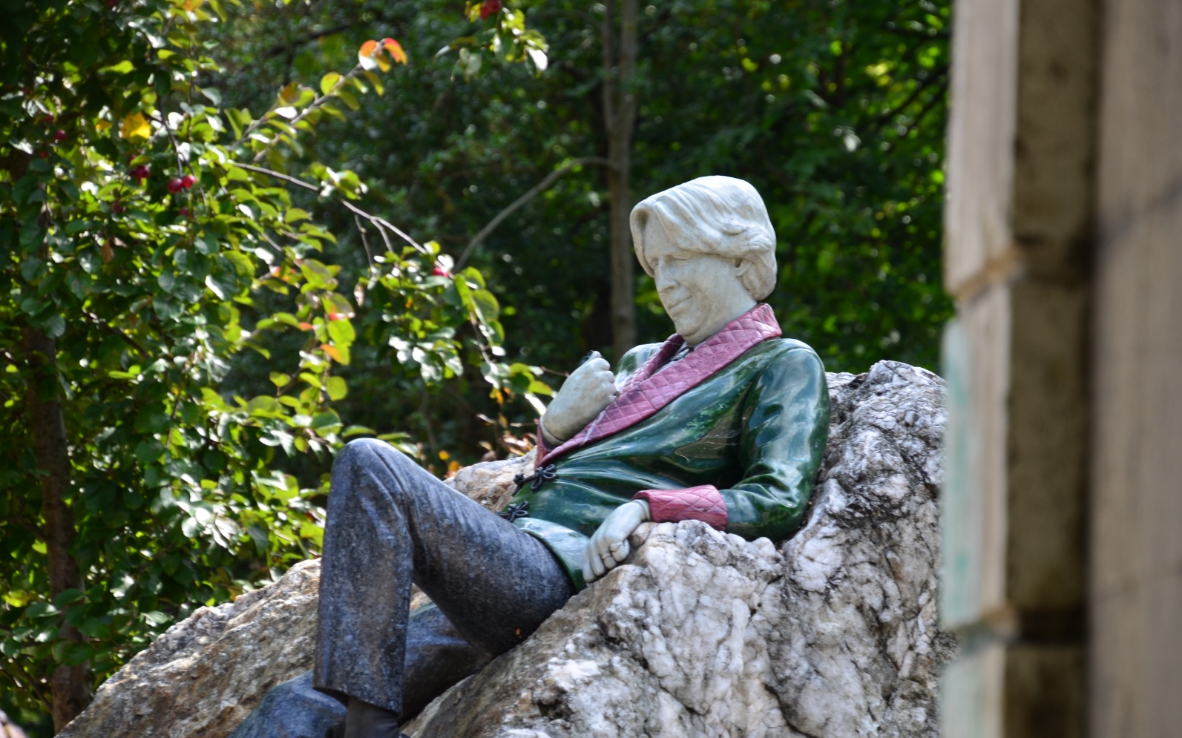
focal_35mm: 284
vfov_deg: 4.6
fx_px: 9131
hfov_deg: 7.4
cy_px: 374
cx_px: 589
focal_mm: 185
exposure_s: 1/125
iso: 100
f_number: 6
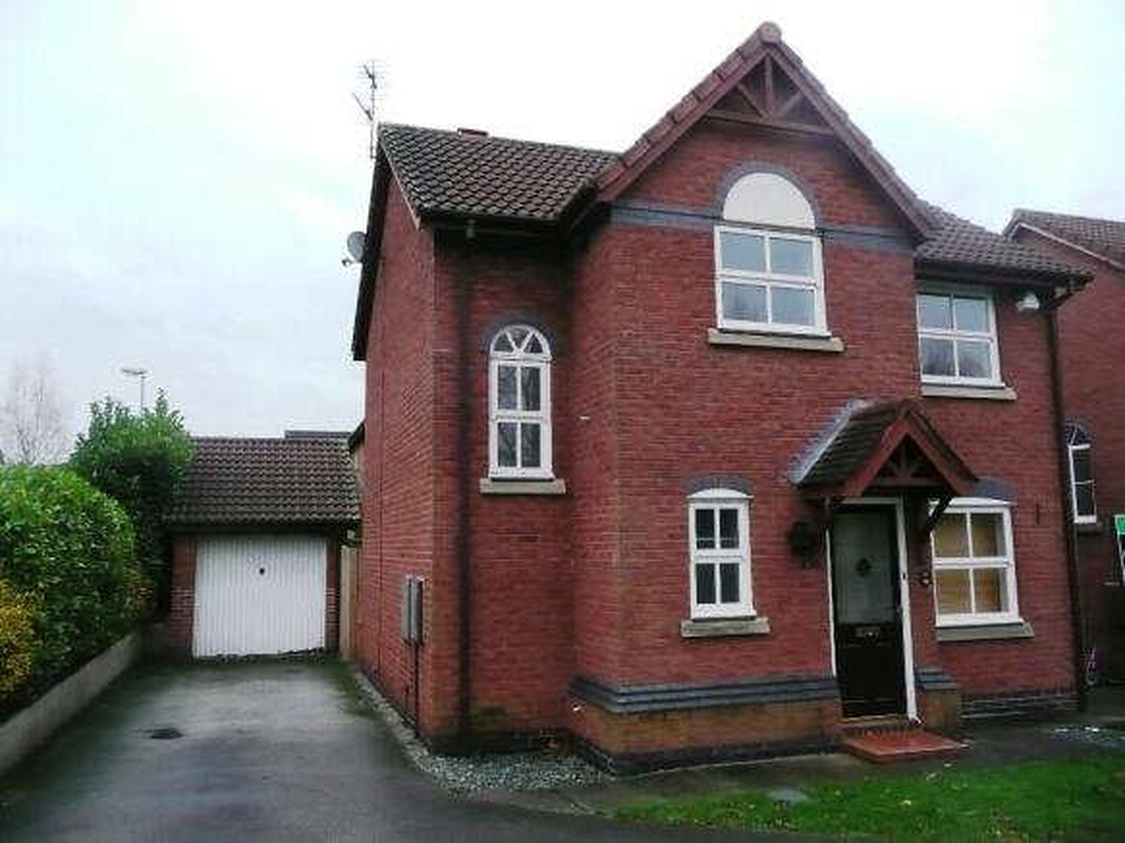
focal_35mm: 28
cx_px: 562
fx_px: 910
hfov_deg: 63.5
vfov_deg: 49.7
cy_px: 422
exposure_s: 1/30
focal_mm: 4.6
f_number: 3.3
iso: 320
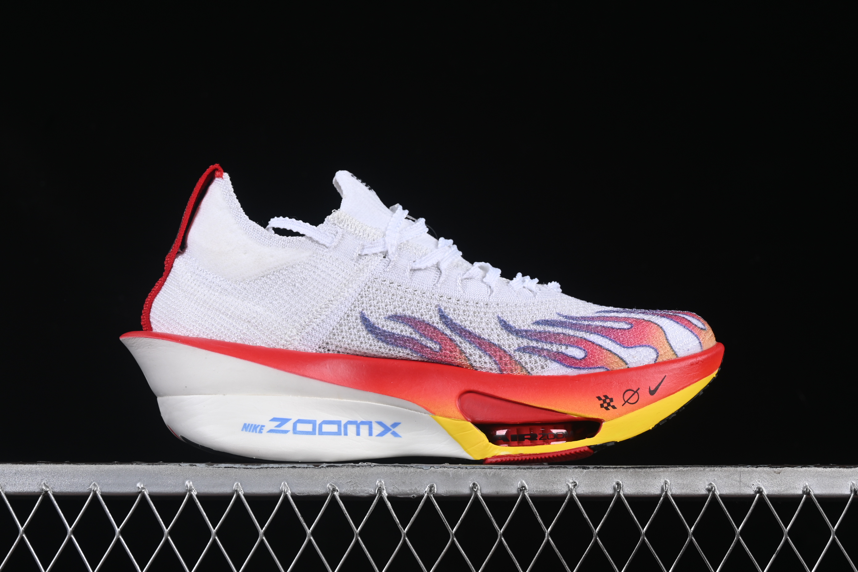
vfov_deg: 18.2
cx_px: 429
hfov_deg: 27.0
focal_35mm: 75
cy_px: 286
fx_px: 1787
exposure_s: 1/80
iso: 160
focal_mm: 50
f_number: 8
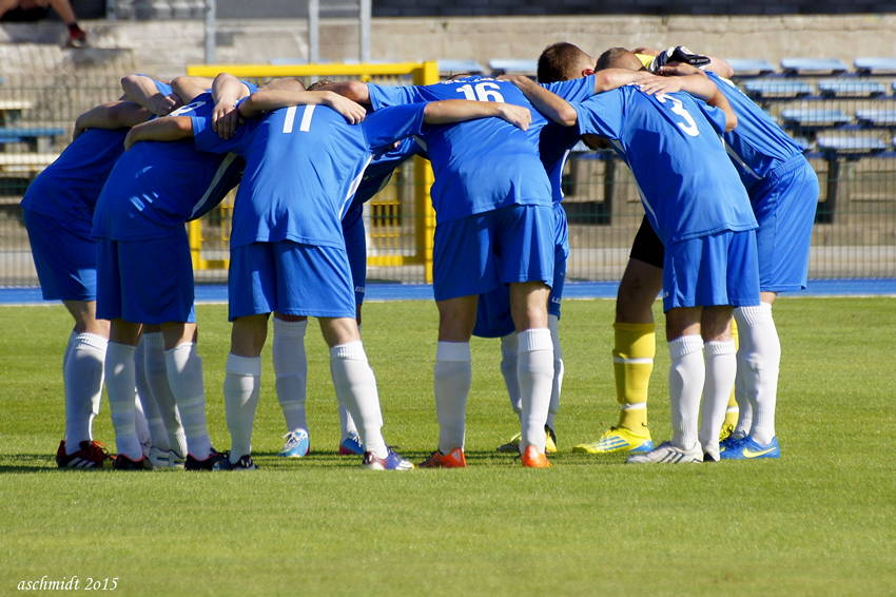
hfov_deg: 4.6
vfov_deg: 3.1
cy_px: 298
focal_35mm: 450
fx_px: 11195
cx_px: 448
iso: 320
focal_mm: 300
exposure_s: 1/1250
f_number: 5.6
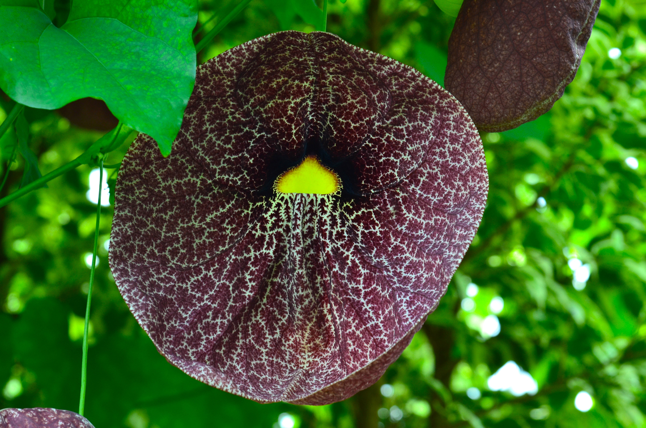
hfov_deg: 14.0
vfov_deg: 9.3
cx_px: 323
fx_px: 2632
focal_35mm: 147
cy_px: 214
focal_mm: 98
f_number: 9
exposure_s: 1/30
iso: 400
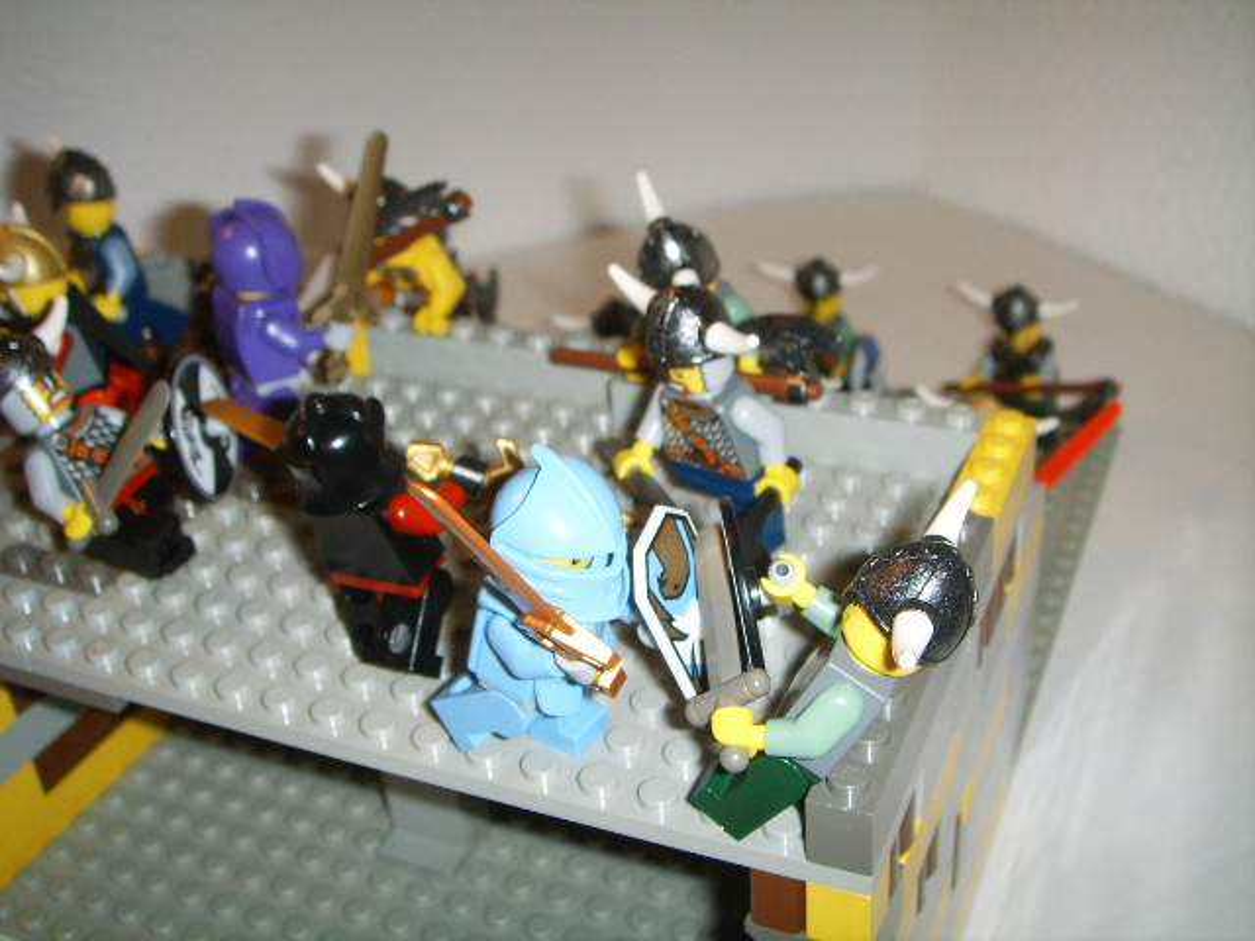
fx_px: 1414
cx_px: 628
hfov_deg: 47.9
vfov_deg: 36.8
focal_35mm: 39
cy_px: 470
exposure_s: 1/45
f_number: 3.5
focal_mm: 6.6
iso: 100
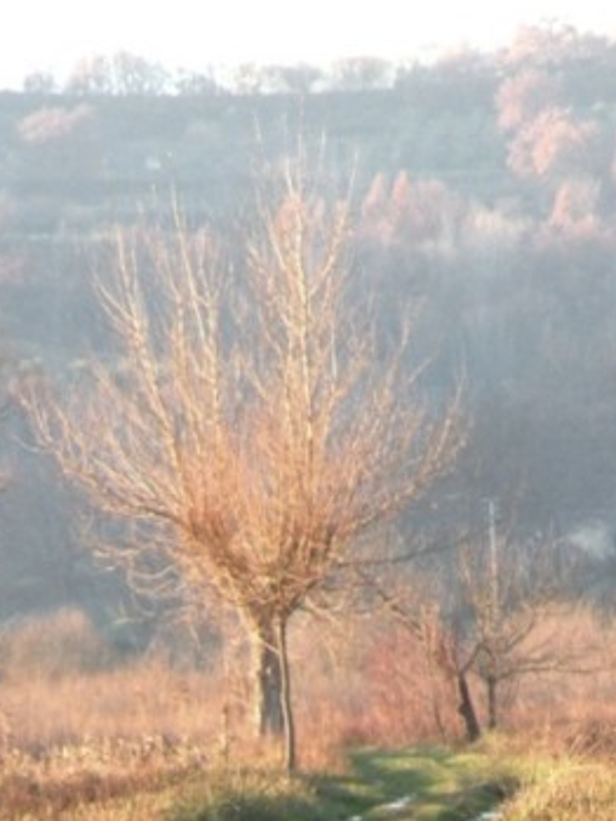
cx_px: 87
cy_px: 1047
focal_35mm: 365
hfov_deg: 4.1
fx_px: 8655
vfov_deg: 5.4
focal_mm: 25
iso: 64
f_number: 4.5
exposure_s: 1/74.8
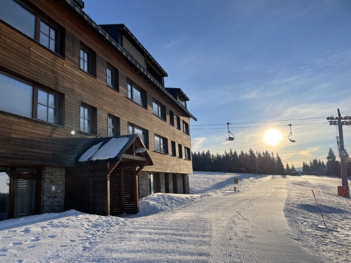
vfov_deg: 53.1
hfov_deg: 67.3
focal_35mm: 26
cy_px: 132
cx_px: 176
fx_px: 264
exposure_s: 1/5814
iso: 32
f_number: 1.6
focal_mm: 4.2
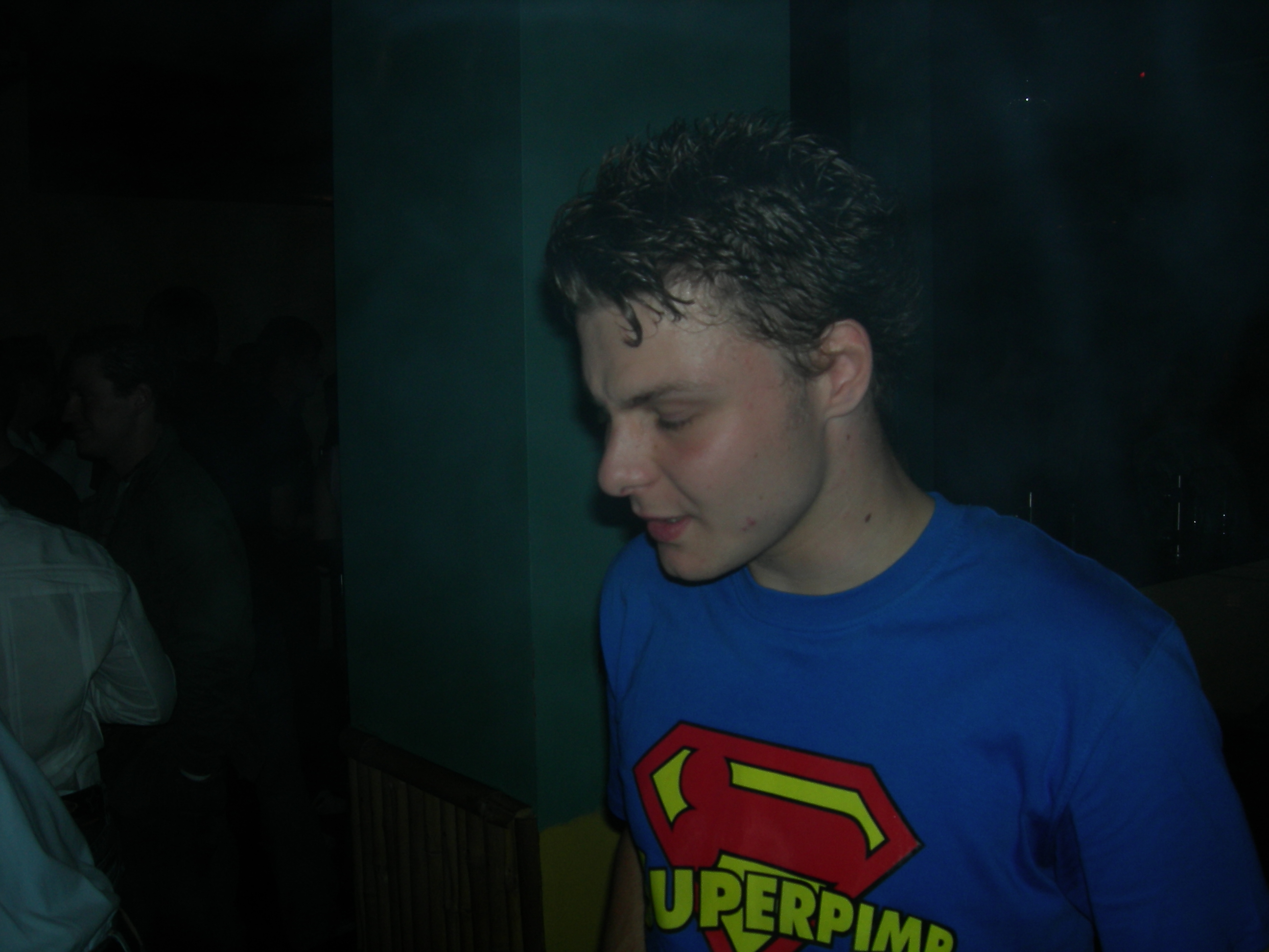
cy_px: 476
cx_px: 634
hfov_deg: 51.4
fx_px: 1320
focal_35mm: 36
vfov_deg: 39.7
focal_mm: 7.5
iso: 64
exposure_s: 1/60.1
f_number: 4.8
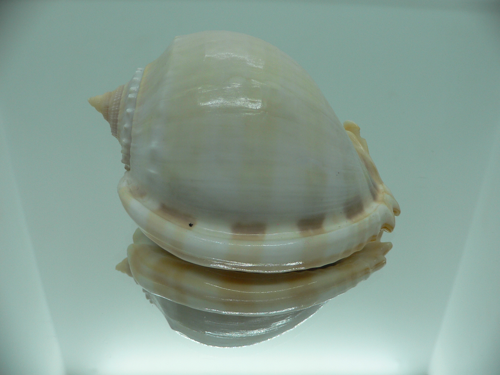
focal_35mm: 35
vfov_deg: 40.7
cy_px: 188
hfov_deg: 52.6
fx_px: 506
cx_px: 250
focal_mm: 4.6
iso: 80
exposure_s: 1/80
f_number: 2.8
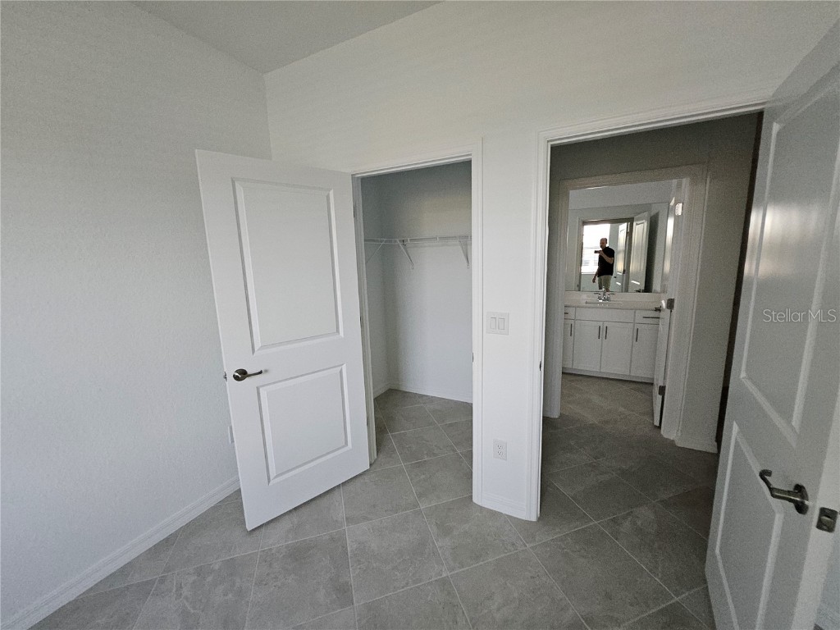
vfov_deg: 89.9
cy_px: 315
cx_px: 420
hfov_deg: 106.2
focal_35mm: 13
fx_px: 315
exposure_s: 1/60
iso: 250
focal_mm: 1.7
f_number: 2.2
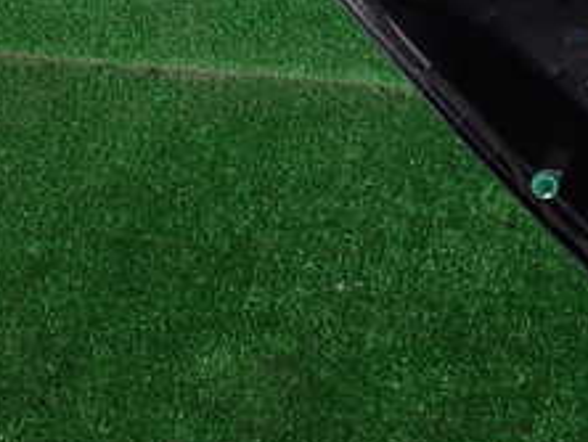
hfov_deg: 21.6
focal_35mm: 81
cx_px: 776
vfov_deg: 17.2
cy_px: -130
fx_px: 1377
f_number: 3.2
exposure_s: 1/80
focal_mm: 5.4
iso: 100
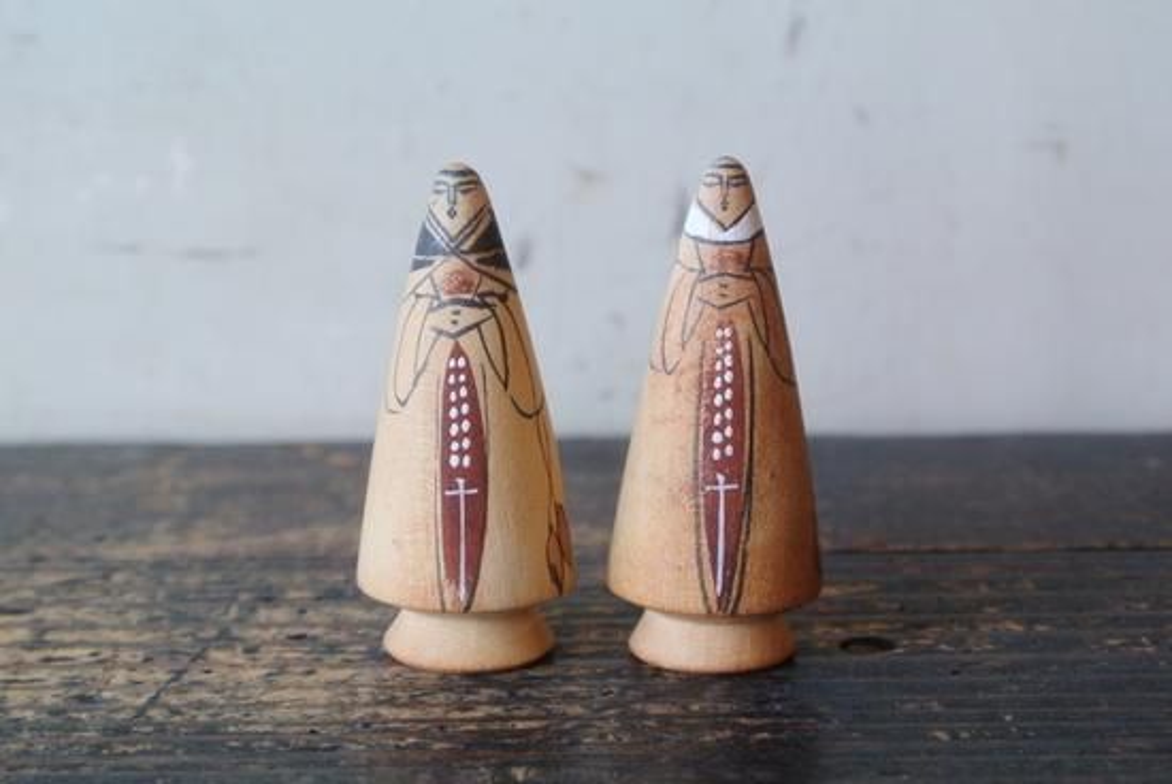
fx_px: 2640
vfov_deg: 16.9
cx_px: 586
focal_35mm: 81
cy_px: 392
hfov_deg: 25.0
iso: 500
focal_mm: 30
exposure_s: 1/30
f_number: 5.6
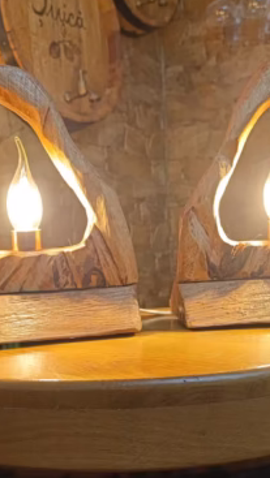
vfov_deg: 49.2
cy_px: 270
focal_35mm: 41
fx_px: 521
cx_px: 147
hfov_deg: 29.1
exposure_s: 1/100
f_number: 1.6
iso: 400
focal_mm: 6.14
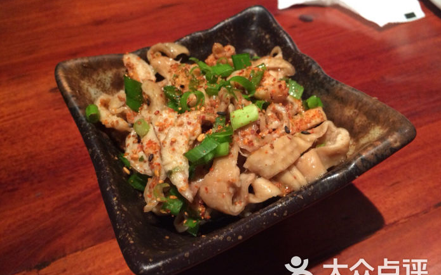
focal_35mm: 31
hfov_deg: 61.2
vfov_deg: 40.6
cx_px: 222
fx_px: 373
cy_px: 138
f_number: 2.2
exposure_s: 1/24
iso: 320
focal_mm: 4.15
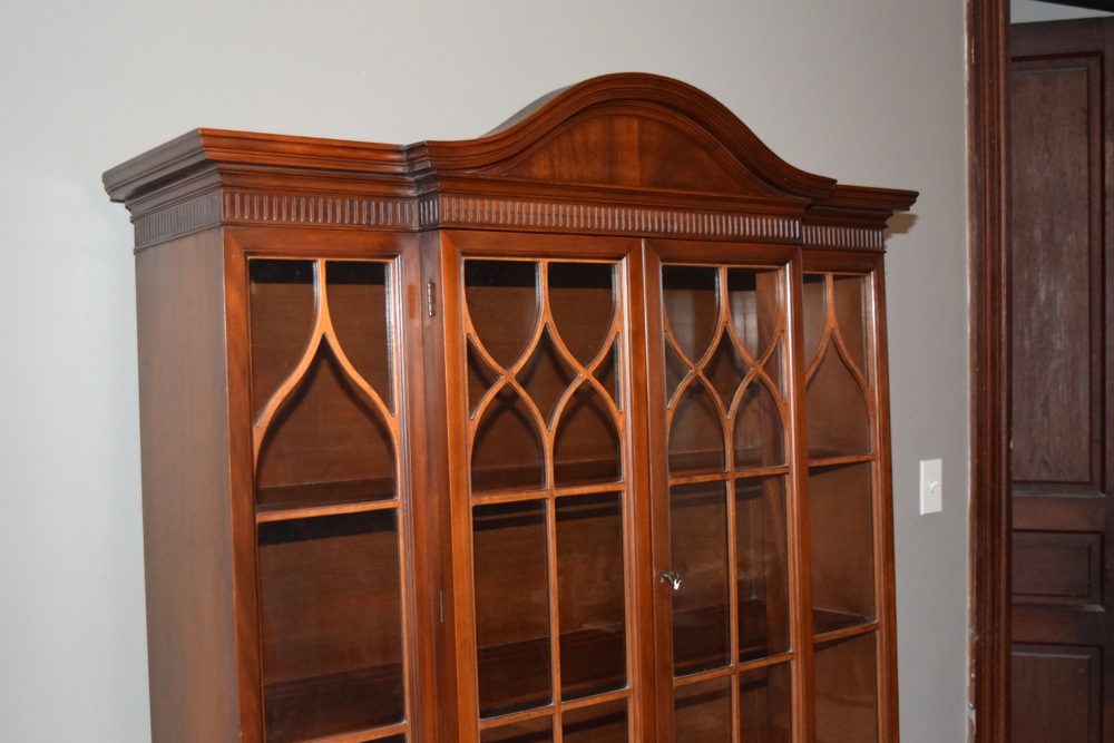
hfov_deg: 46.4
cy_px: 372
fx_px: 1300
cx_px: 557
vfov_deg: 31.9
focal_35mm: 42
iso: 3200
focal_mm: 28
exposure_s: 1/60
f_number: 4.2
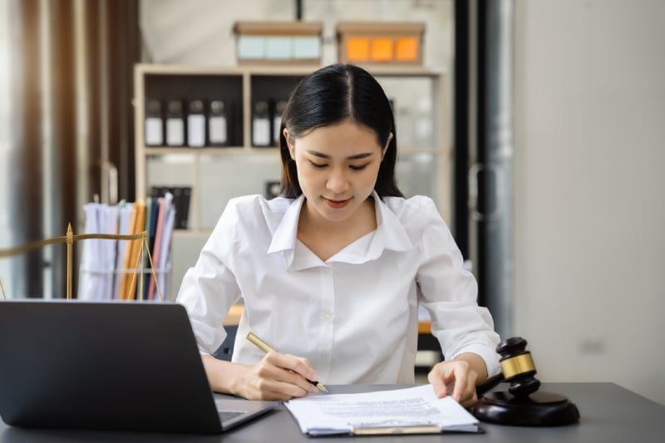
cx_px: 332
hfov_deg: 28.8
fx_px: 1293
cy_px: 222
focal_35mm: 70
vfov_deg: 19.4
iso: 400
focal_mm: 70
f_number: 3.5
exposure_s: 1/125
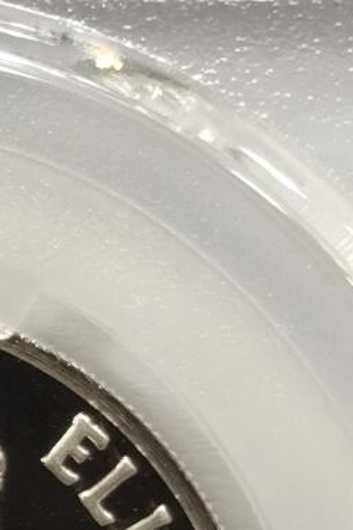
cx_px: -150
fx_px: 3960
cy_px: 366
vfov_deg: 7.7
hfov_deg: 5.1
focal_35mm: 269
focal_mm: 5.56
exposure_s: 1/100
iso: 125
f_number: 16
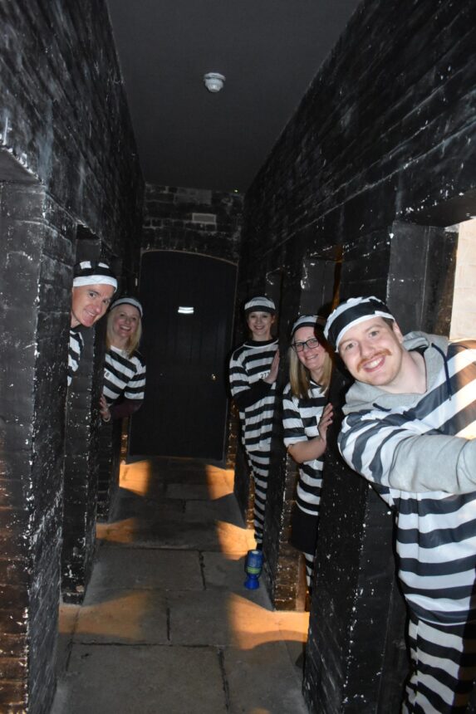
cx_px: 238
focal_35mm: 27
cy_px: 357
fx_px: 536
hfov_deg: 47.9
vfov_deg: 67.4
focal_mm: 18
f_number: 3.5
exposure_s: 1/60
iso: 6400
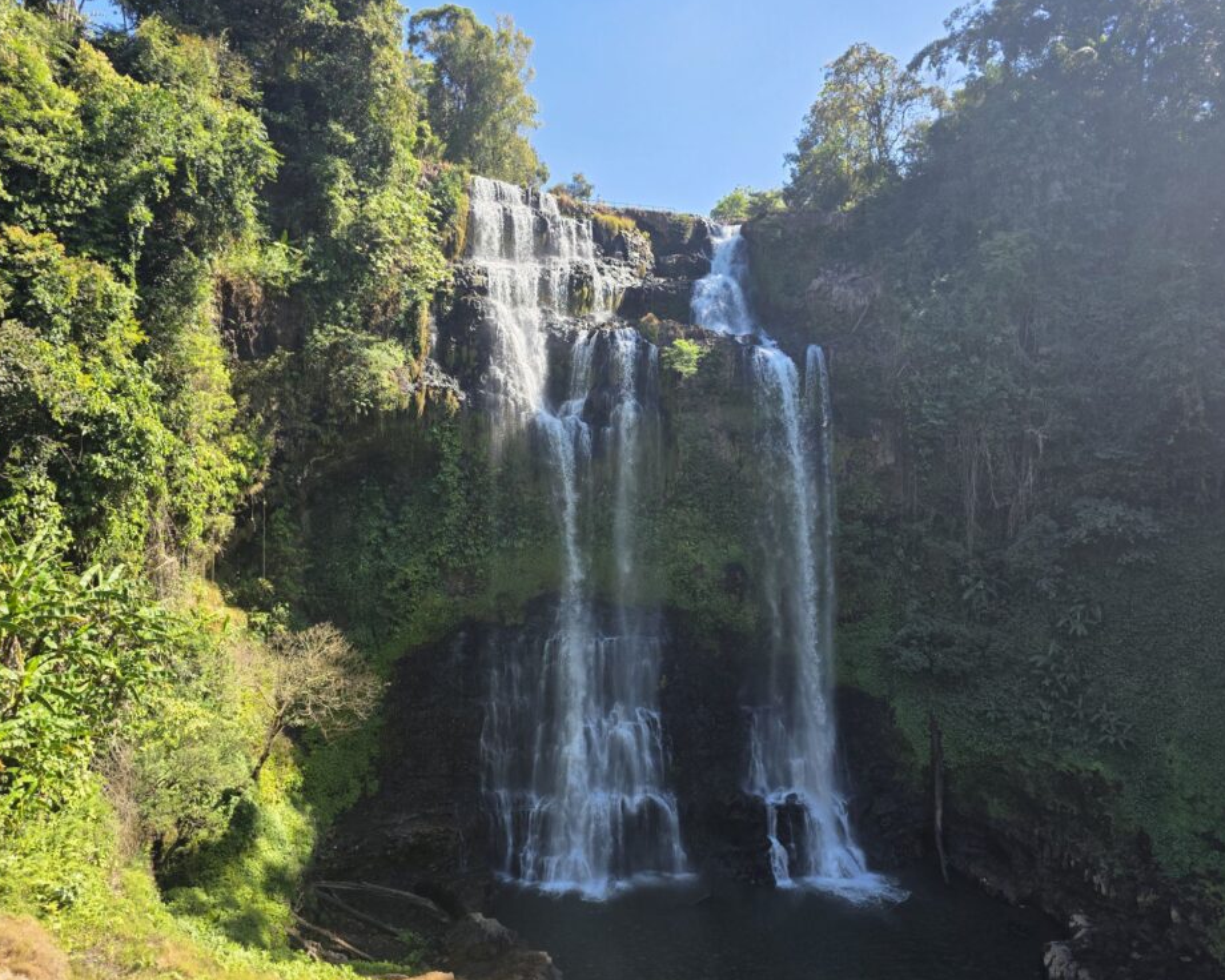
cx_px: 603
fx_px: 906
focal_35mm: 25
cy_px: 494
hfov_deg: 68.1
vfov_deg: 56.8
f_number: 1.7
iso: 80
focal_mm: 6.3
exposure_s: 1/2054
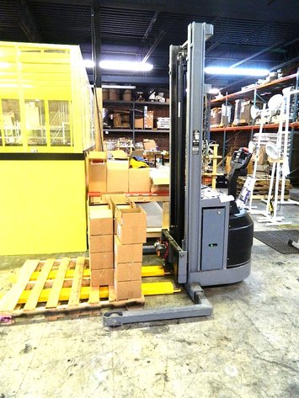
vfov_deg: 69.4
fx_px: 288
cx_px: 150
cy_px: 199
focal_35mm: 25
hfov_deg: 54.9
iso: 400
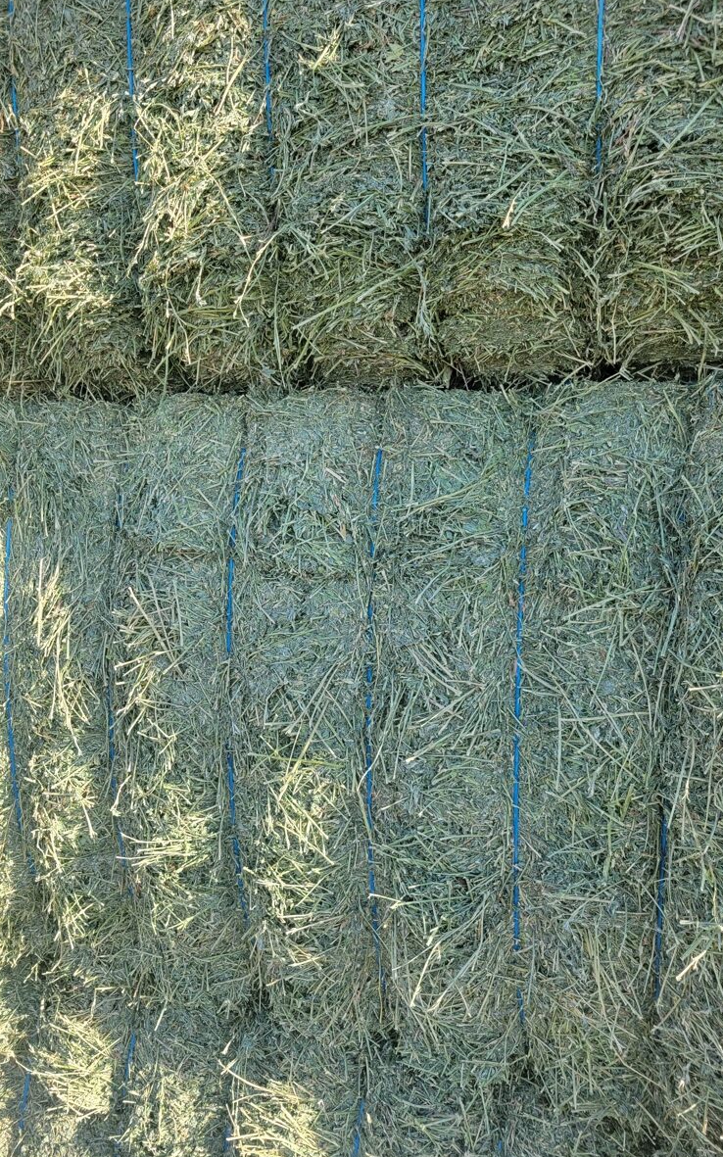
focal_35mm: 28
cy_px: 581
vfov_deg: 66.5
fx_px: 883
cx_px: 331
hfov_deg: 44.5
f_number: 1.8
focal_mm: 5.4
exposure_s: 1/440
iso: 40
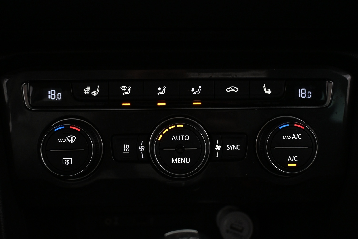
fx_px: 358
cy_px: 120
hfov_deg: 53.1
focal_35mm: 36
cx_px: 179
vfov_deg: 36.9
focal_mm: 24
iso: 1600
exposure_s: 1/40
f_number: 4.2
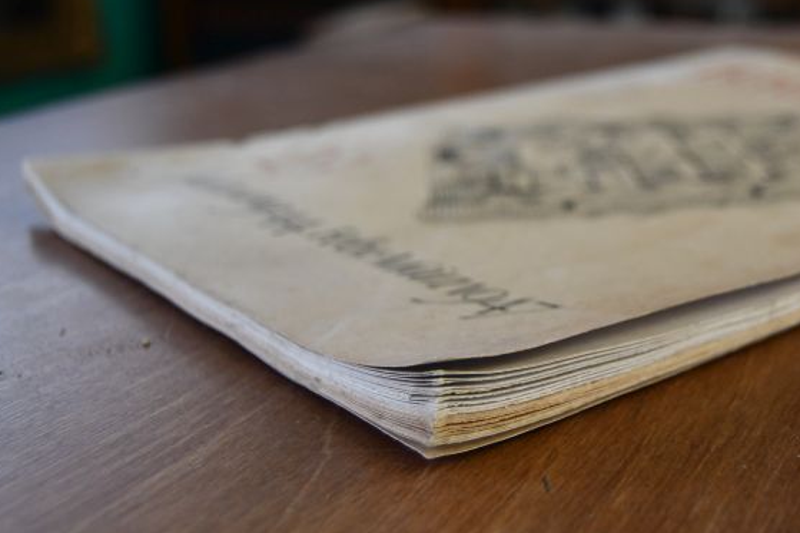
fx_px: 1288
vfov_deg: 23.3
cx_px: 588
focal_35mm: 58
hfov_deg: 33.9
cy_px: 188
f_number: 3.8
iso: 800
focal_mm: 24
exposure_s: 1/200
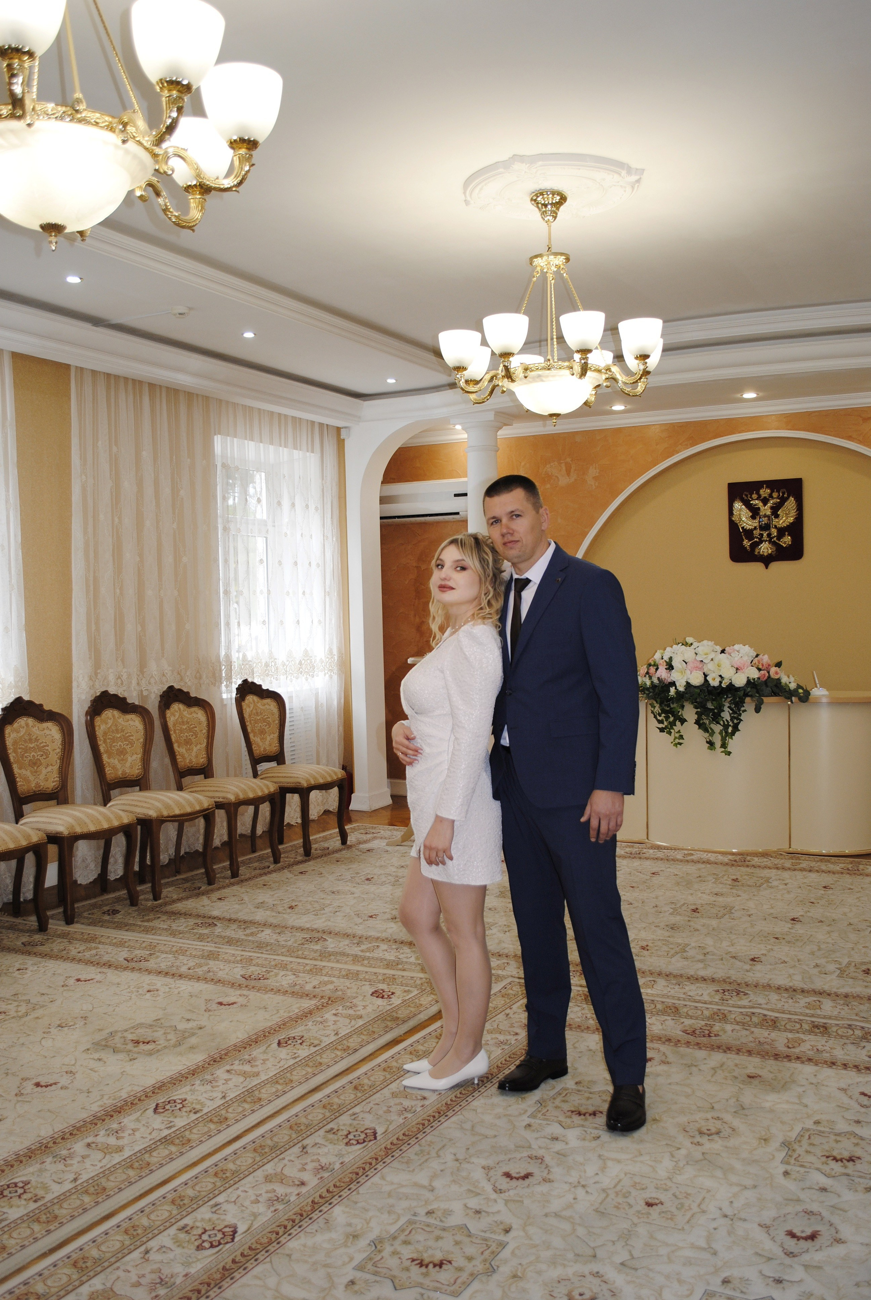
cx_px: 436
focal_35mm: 33
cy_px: 650
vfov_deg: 57.2
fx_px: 1194
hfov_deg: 40.1
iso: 200
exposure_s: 1/60
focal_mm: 22
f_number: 4
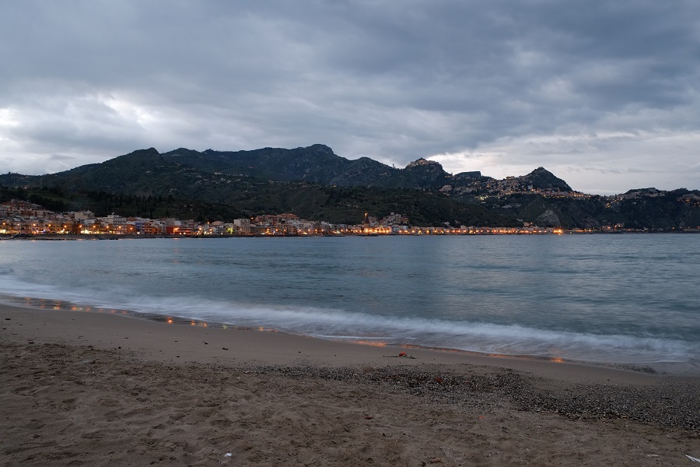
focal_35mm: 27
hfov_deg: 67.4
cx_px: 350
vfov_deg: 47.9
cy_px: 234
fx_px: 525
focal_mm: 18
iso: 400
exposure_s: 1
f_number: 9
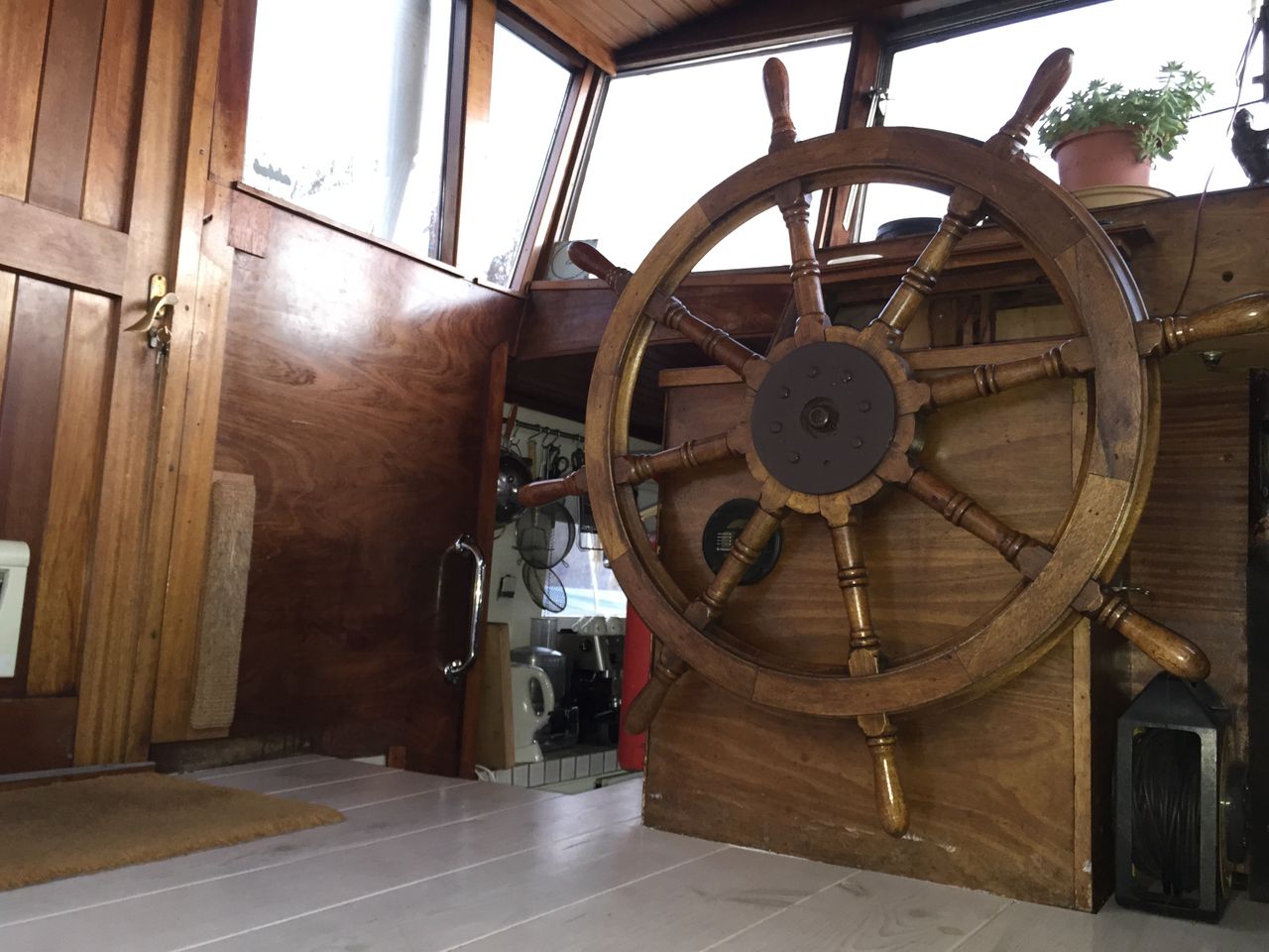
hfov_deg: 61.7
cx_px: 634
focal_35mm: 29
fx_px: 1063
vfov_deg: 48.2
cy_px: 476
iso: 160
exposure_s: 1/16
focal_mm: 4.15
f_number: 2.2
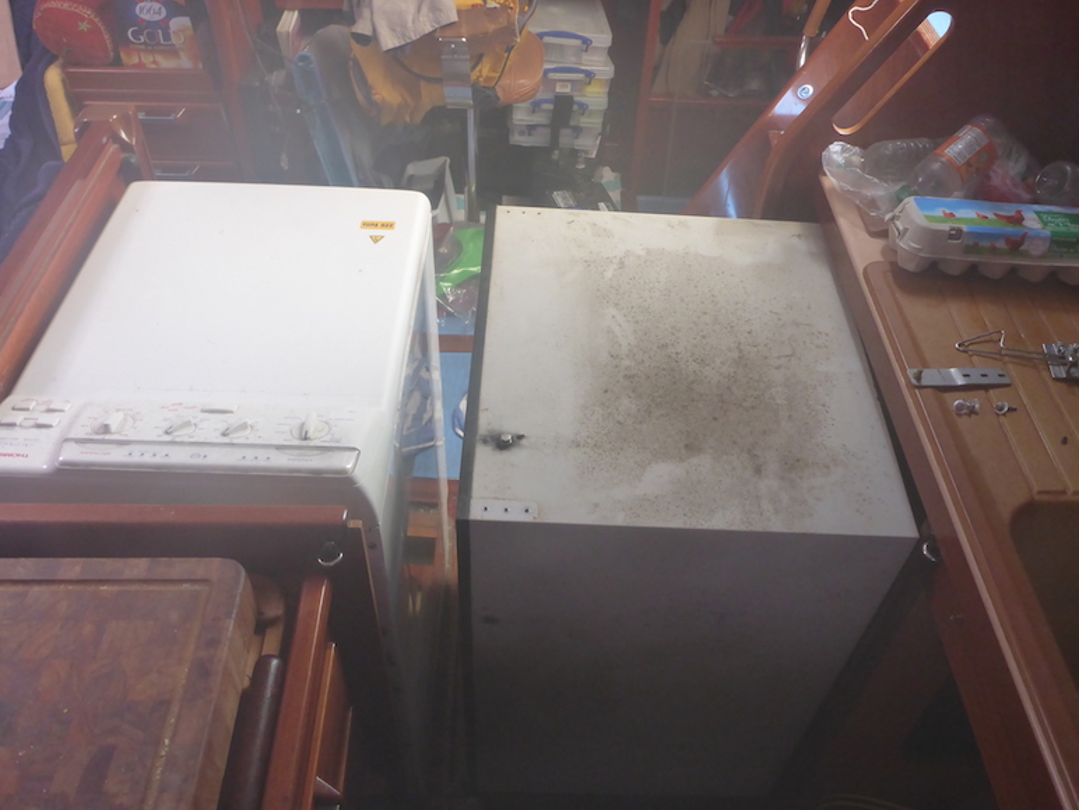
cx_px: 551
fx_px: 904
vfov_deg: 48.2
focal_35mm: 29
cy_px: 400
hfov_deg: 61.7
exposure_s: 1/60
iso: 400
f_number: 3.3
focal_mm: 4.9
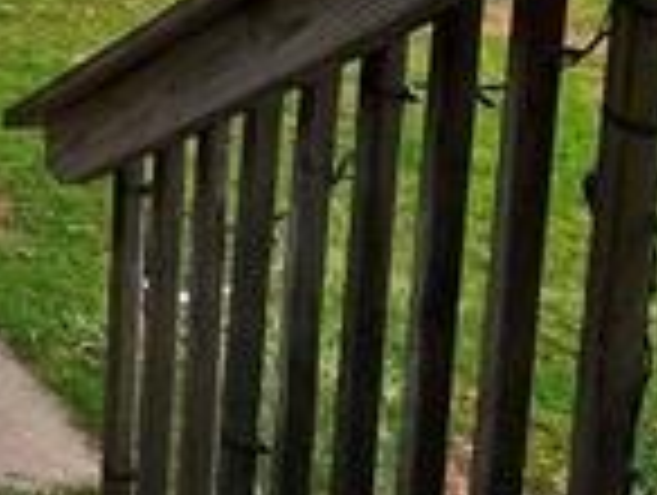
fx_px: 1730
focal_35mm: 91
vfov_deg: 12.9
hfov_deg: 17.3
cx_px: -544
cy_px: -648
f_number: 2.2
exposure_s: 1/474
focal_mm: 2.2
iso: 50
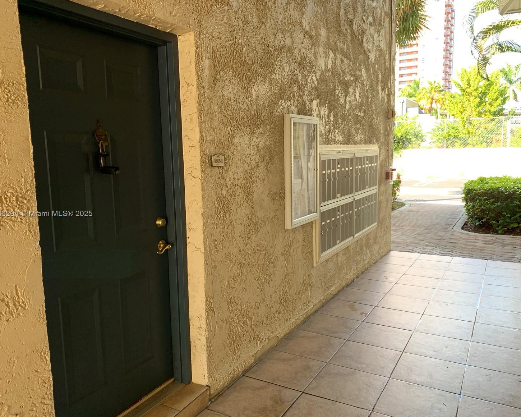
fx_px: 432
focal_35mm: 28
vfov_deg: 51.5
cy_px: 214
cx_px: 265
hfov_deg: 62.2
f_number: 1.8
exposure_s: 1/122
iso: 50
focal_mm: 4.25
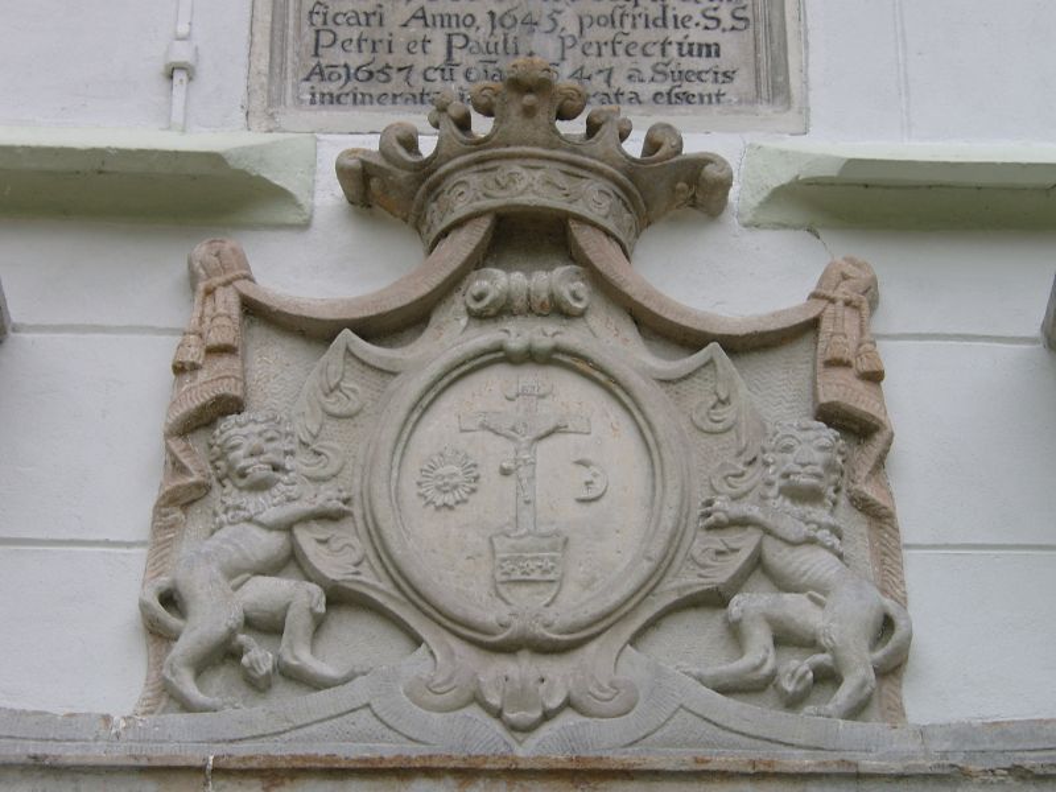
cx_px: 528
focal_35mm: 100
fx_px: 3051
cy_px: 396
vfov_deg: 14.8
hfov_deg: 19.6
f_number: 4
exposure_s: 1/98.3
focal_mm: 20.74
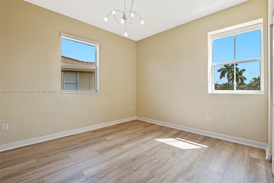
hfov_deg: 100.4
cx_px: 137
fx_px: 114
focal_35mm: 15
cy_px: 92
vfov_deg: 77.3
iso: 200
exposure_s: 1/20
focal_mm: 10
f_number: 8
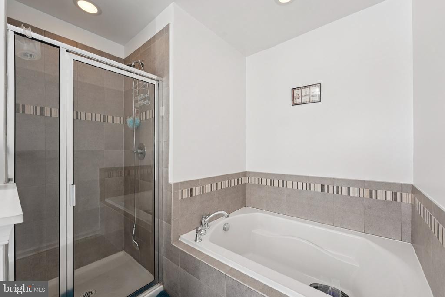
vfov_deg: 81.2
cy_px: 148
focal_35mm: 14
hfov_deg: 104.2
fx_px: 173
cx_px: 222
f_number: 8
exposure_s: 1/10
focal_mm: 14
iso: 500
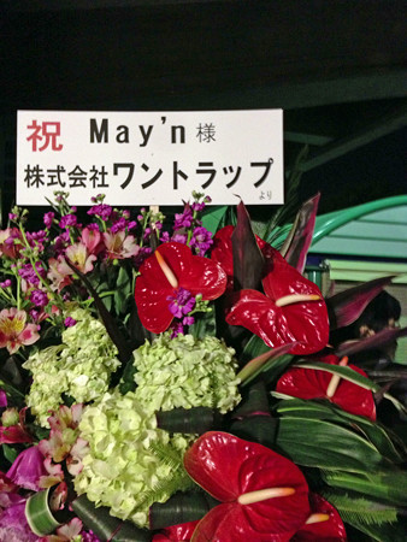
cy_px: 271
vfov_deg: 55.3
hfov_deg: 43.0
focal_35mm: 33
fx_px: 517
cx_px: 204
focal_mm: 4.13
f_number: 2.4
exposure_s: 1/15
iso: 500
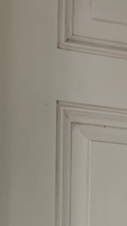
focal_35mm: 114
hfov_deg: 10.6
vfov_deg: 17.6
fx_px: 682
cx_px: 105
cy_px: 295
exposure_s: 1/60
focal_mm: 4.25
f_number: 1.8
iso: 100
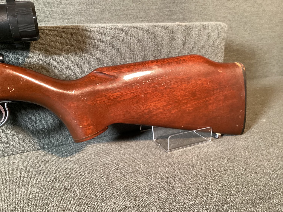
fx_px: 253
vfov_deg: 45.4
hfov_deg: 58.3
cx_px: 142
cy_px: 106
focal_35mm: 31
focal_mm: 3.3
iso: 320
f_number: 2.4
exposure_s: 1/25
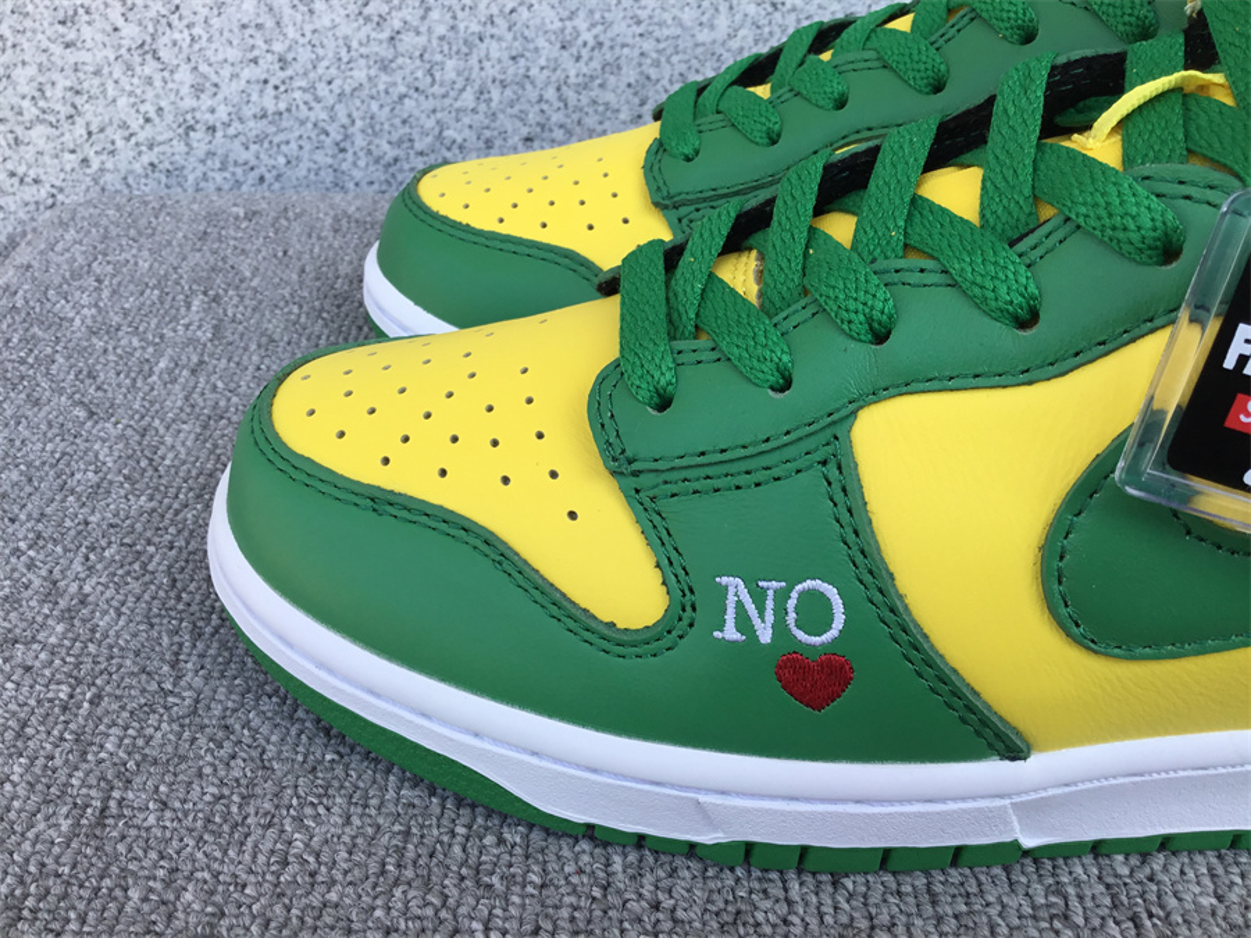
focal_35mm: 31
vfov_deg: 45.4
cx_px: 626
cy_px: 469
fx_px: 1120
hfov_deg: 58.4
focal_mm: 3.3
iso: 25
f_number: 2.4
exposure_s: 1/328
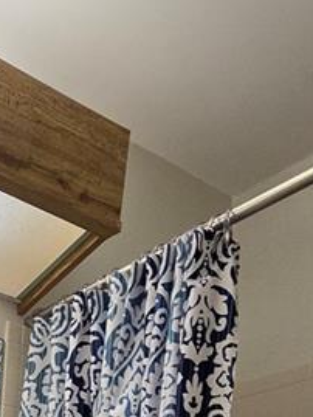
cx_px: -115
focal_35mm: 58
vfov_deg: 22.2
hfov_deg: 22.2
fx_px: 699
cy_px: 729
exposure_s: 1/60
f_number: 2.2
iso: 80
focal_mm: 2.2
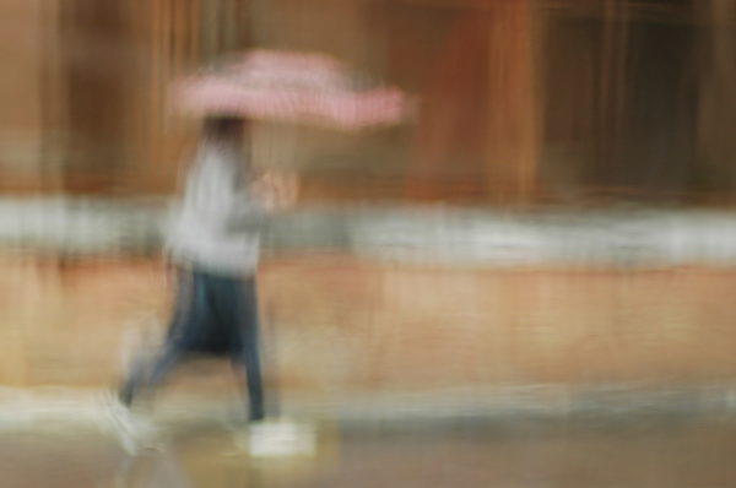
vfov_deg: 13.0
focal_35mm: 105
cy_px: 244
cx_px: 368
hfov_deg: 19.5
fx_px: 2143
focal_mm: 70
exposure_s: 1/50
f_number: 4
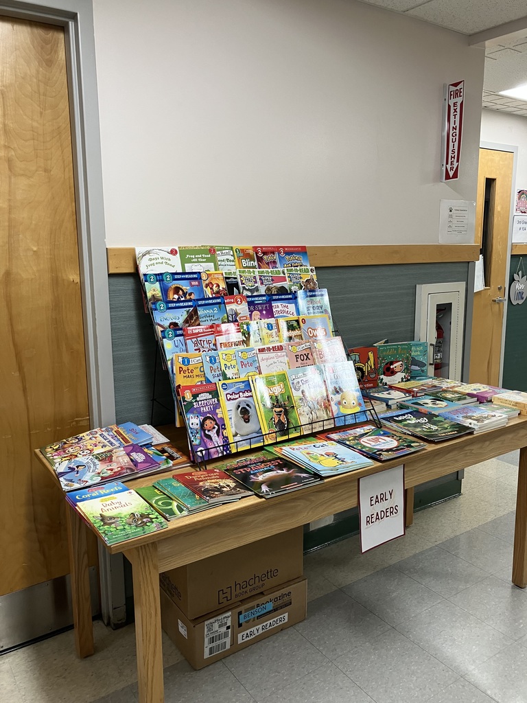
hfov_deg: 49.7
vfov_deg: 63.4
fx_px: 568
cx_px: 264
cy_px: 352
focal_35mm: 28
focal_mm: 3.99
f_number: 1.8
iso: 50
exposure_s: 1/60
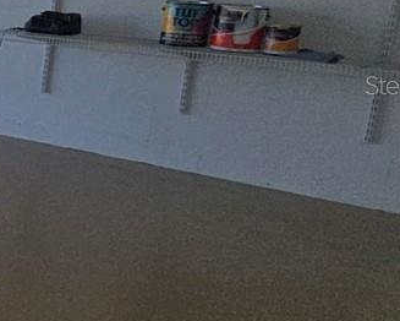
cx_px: -498
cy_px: 85
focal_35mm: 62
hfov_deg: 16.6
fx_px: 734
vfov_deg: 24.4
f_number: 2.2
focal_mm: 2.2
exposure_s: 1/582
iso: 50
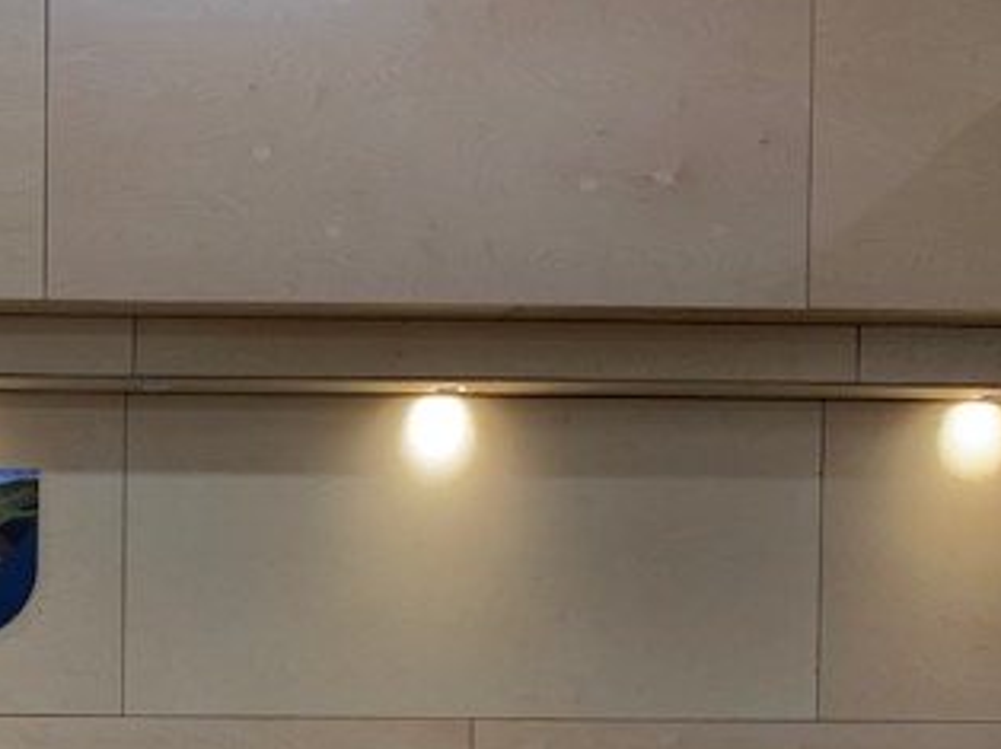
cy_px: 679
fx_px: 1531
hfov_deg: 33.7
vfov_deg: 26.5
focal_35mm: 53
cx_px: 45
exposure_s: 1/116
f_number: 1.8
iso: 100
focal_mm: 4.25
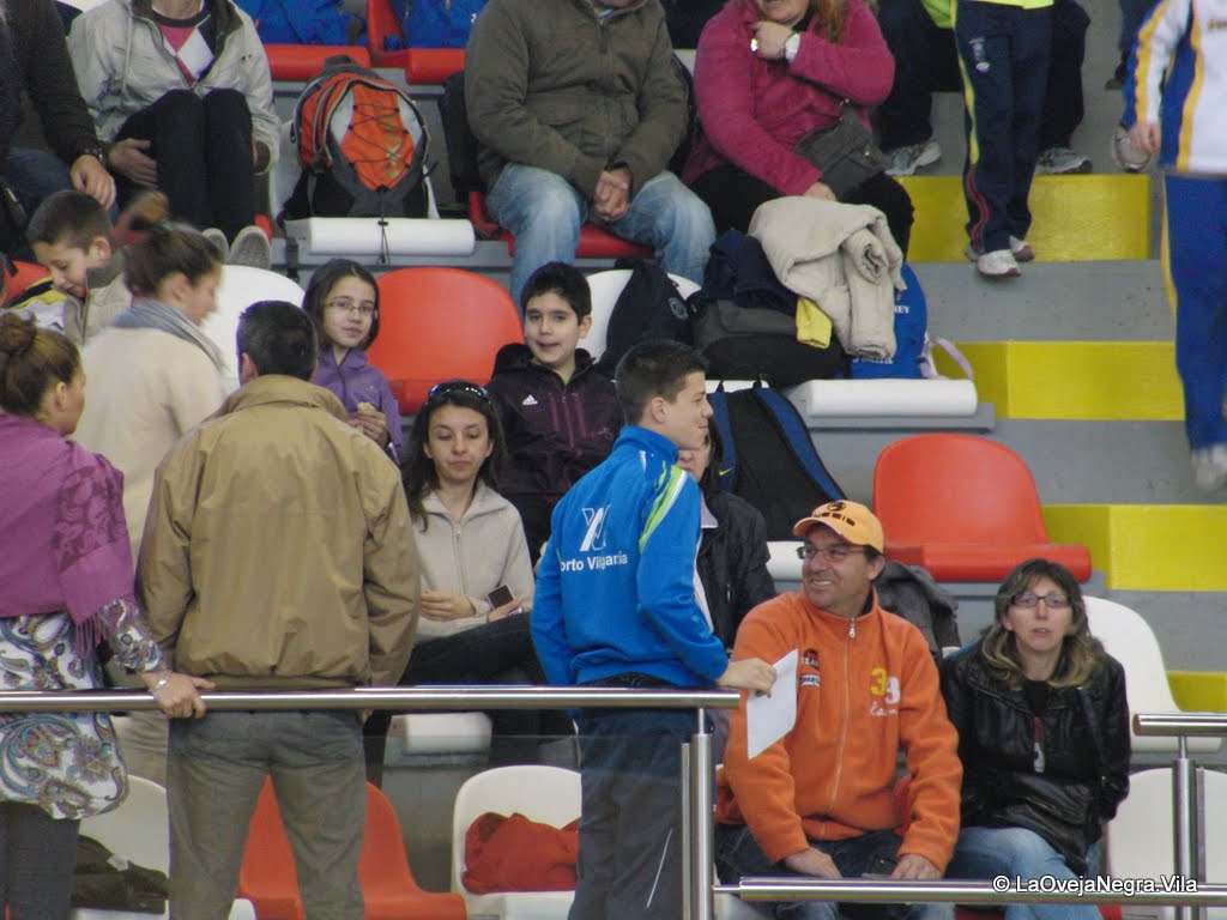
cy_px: 460
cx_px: 614
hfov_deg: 4.2
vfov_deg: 3.2
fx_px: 16695
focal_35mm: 471
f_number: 4.4
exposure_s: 1/50
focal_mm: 83.3
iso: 400
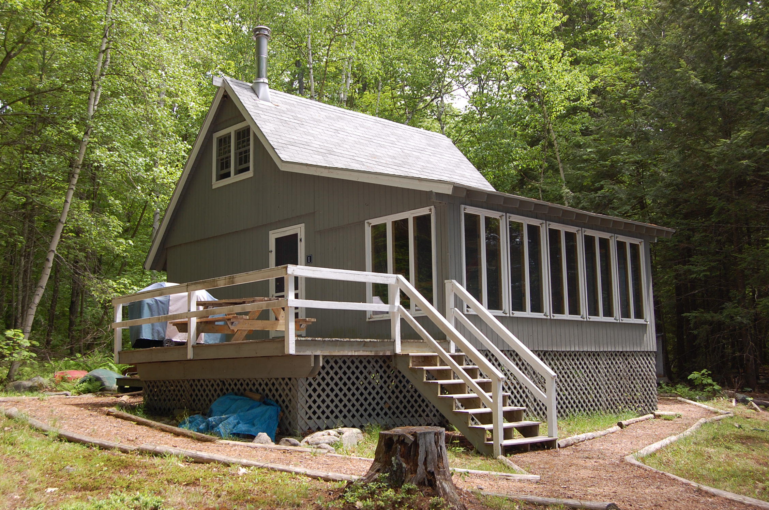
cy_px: 255
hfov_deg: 49.6
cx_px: 384
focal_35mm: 39
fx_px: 832
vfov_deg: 34.1
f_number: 6.3
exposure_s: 1/160
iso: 200
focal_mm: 26
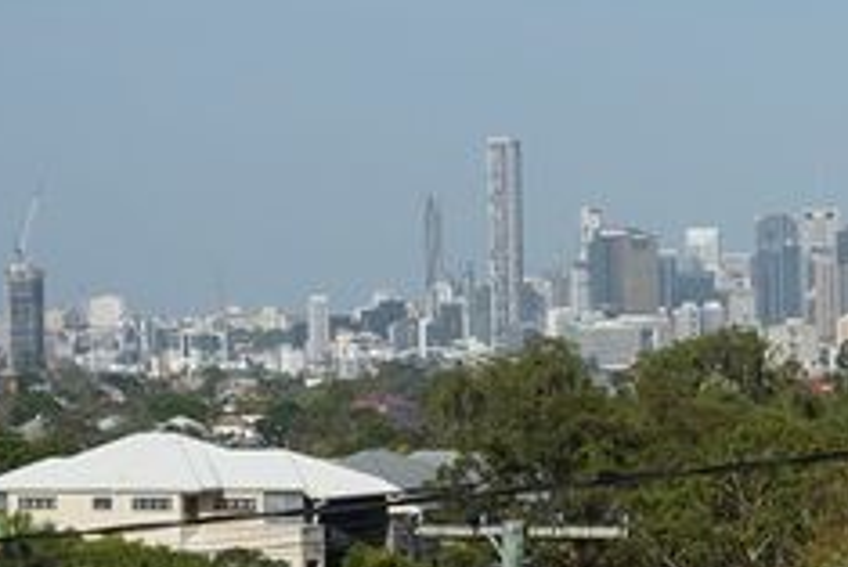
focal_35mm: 168
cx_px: 621
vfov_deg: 8.2
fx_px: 3960
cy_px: 381
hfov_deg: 12.2
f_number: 7.1
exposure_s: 1/500
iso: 100
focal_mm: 28
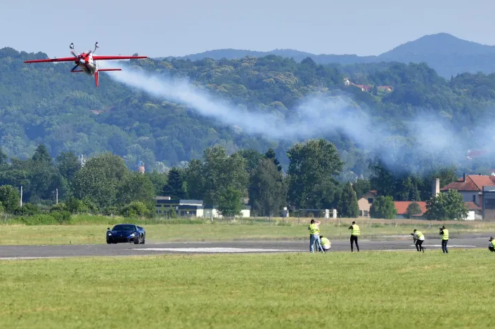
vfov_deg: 4.2
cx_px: 264
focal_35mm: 324
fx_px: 4454
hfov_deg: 6.4
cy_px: 153
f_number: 6.3
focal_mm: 300
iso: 200
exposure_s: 1/1600
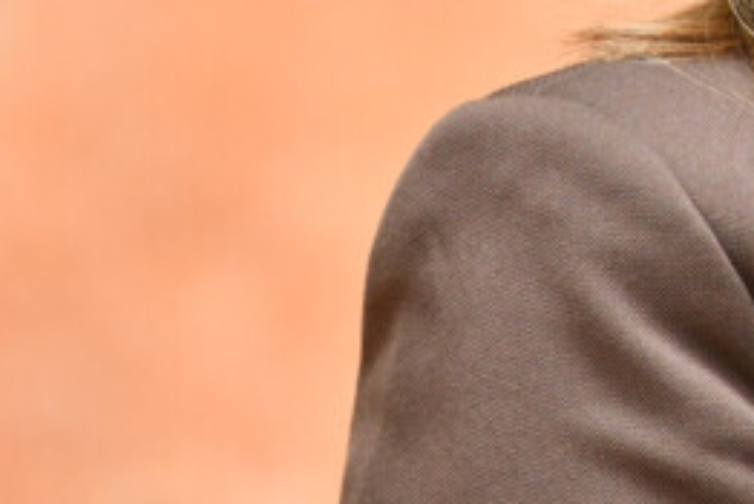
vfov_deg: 1.8
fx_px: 16366
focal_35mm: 781
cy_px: -284
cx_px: 1206
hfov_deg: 2.6
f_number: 5.6
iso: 2500
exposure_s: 1/400
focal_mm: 200
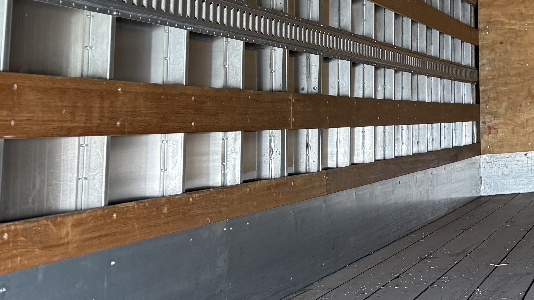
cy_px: -92
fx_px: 963
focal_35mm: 68
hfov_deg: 27.1
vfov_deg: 16.7
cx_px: 652
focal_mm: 6.76
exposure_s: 1/92
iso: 200
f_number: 1.78
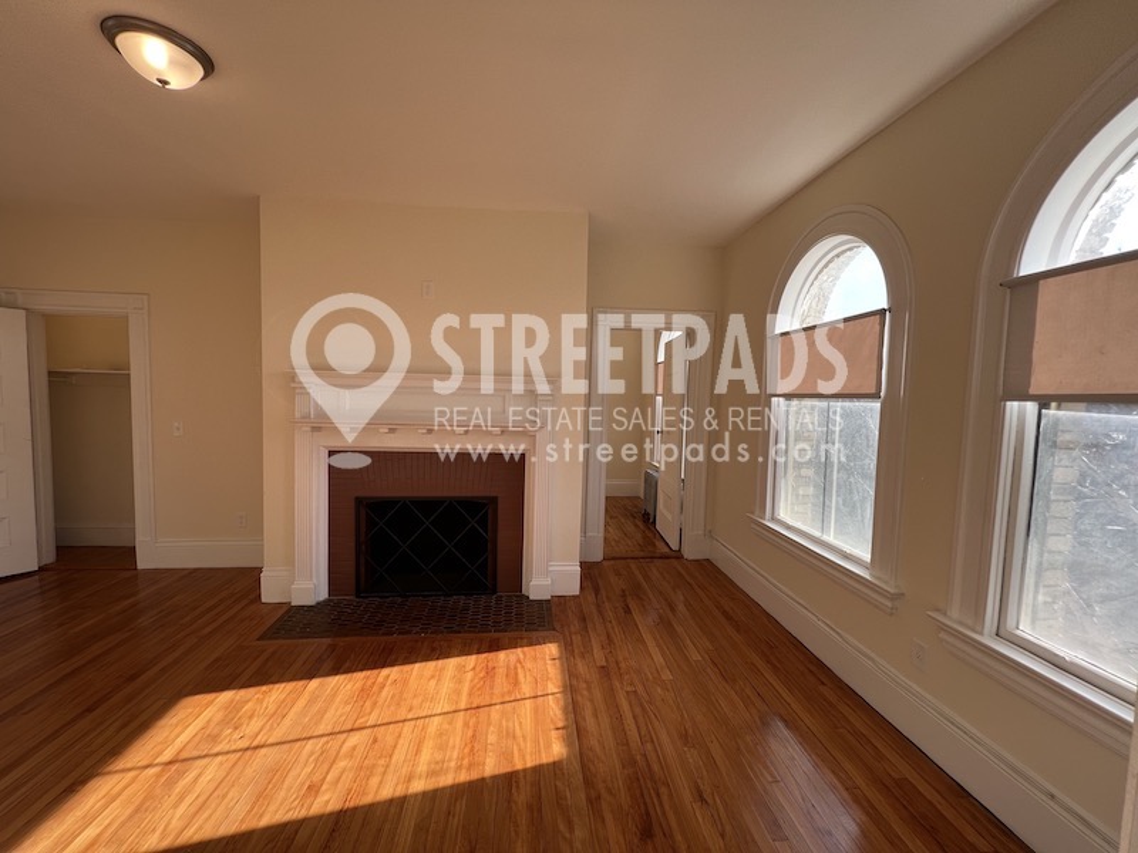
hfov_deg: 106.2
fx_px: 427
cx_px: 569
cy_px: 426
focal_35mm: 13
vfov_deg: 89.9
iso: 32
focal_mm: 1.57
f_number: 1.8
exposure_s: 1/185
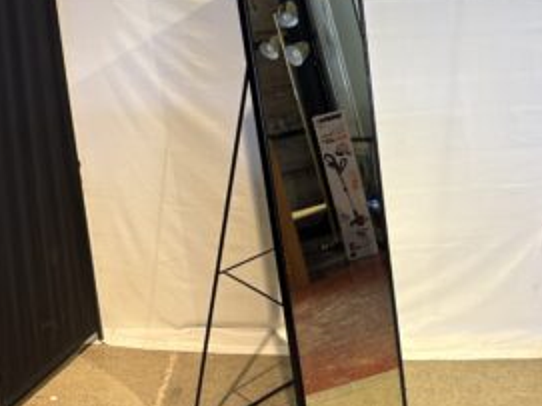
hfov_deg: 39.6
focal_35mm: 48
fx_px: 751
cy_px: 187
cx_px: 306
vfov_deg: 30.2
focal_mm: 5.96
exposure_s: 1/60
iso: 64
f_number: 1.6
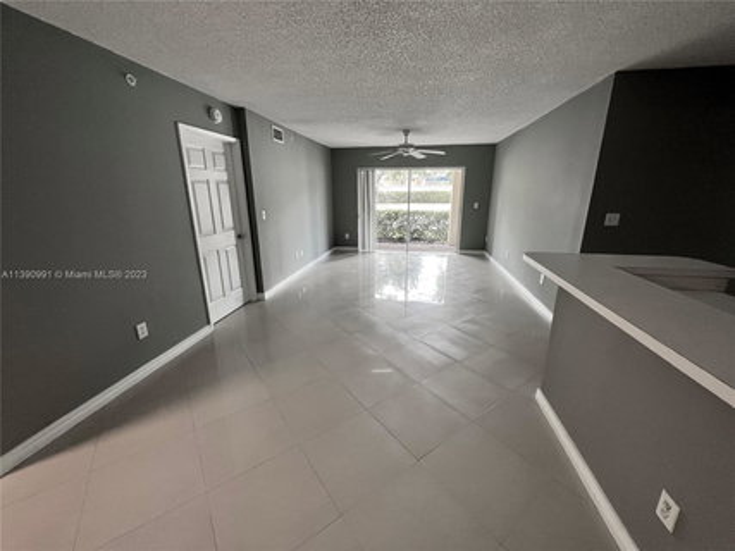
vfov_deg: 89.9
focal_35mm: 13
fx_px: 276
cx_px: 368
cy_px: 276
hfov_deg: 106.2
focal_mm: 1.57
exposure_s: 1/120
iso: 250
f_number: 1.8
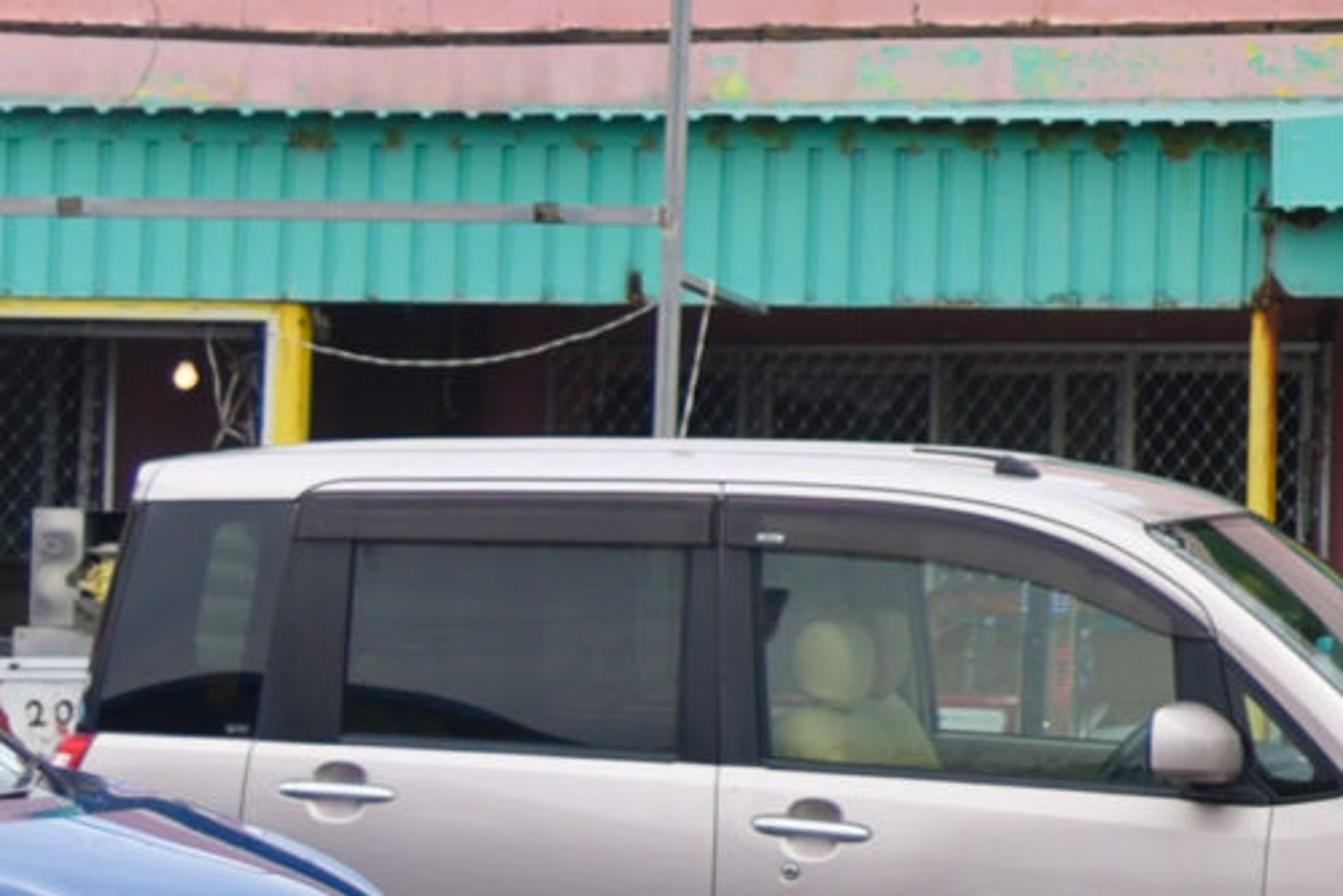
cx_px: 3165
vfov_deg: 7.0
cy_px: -351
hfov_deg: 9.4
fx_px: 7276
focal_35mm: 195
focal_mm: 38
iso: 100
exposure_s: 1/1000
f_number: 4
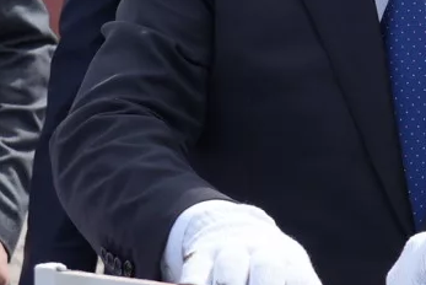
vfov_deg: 6.8
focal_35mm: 200
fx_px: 2369
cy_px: -50
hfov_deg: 10.1
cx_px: 548
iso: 100
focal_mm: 29
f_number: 4
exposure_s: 1/1000
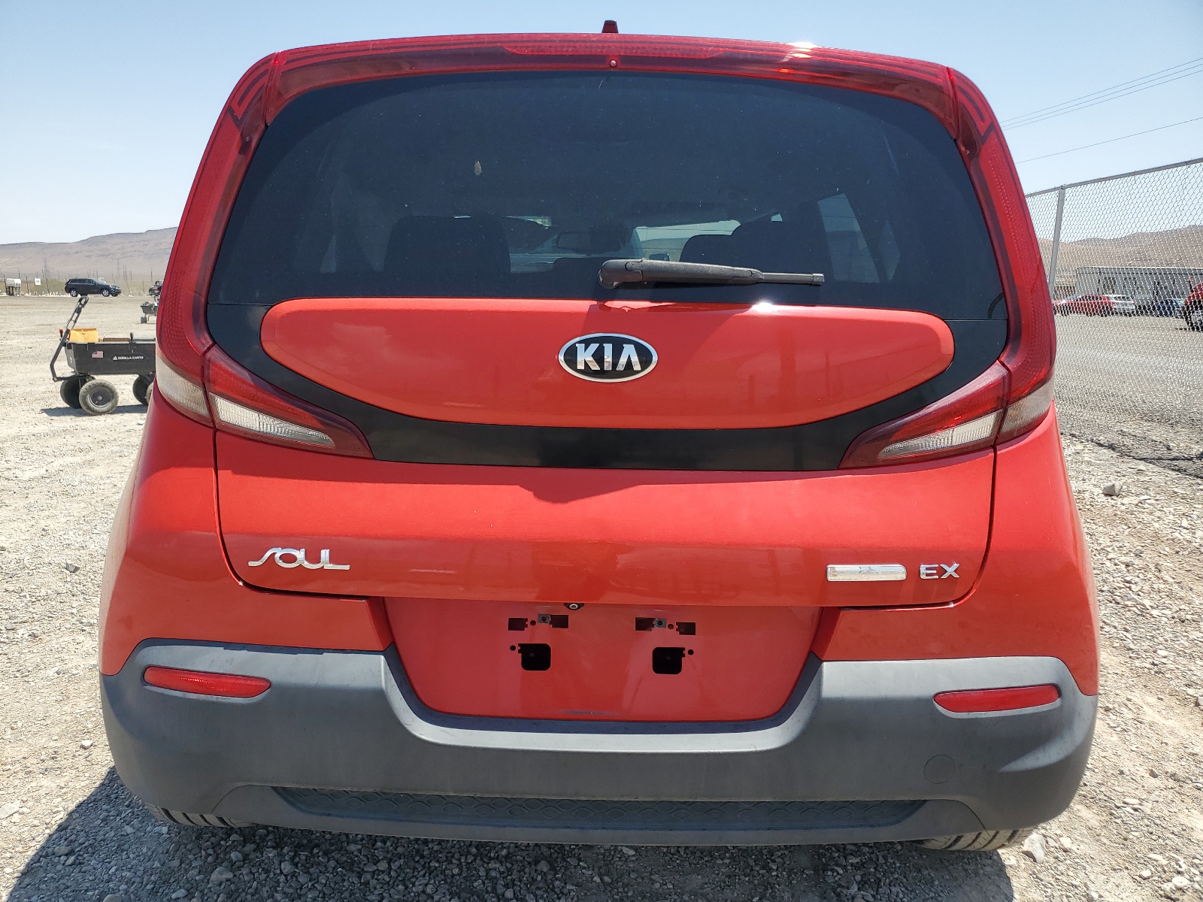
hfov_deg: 67.3
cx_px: 602
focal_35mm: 26
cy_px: 451
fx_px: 904
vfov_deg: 53.1
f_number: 1.5
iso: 50
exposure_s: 1/2500
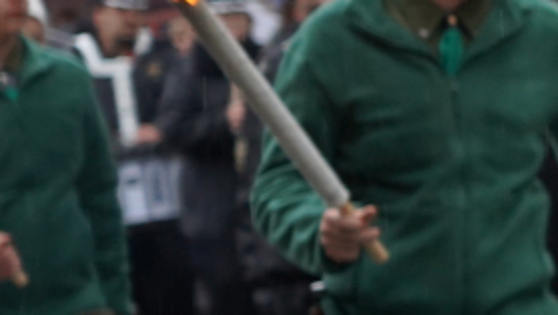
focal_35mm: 318
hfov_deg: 6.6
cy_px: 123
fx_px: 4710
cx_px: 1154
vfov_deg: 3.8
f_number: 4
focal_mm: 65
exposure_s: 1/160
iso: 1250
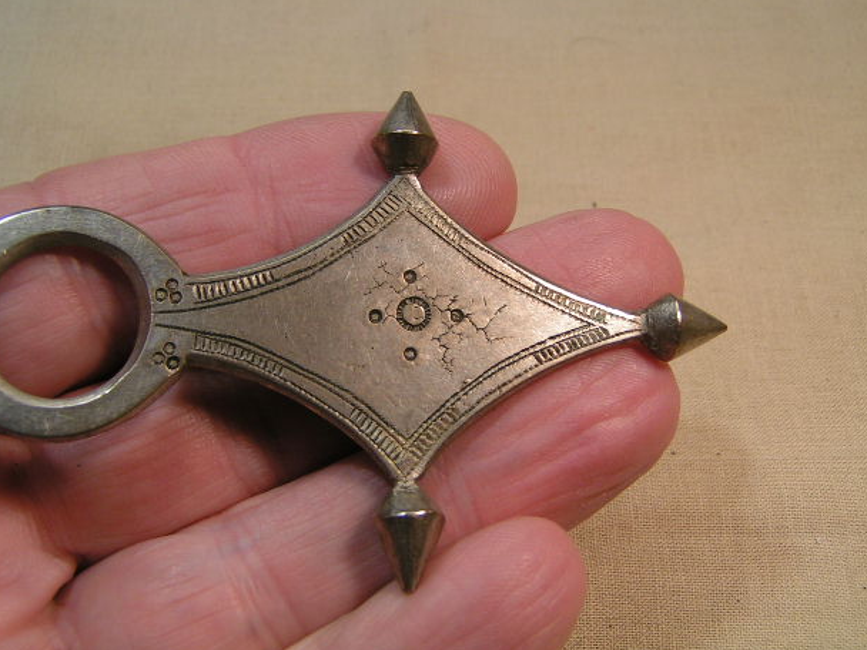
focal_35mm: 40
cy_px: 326
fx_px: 1002
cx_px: 442
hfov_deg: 46.8
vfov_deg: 36.0
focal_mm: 5.8
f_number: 4
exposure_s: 1/50
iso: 50
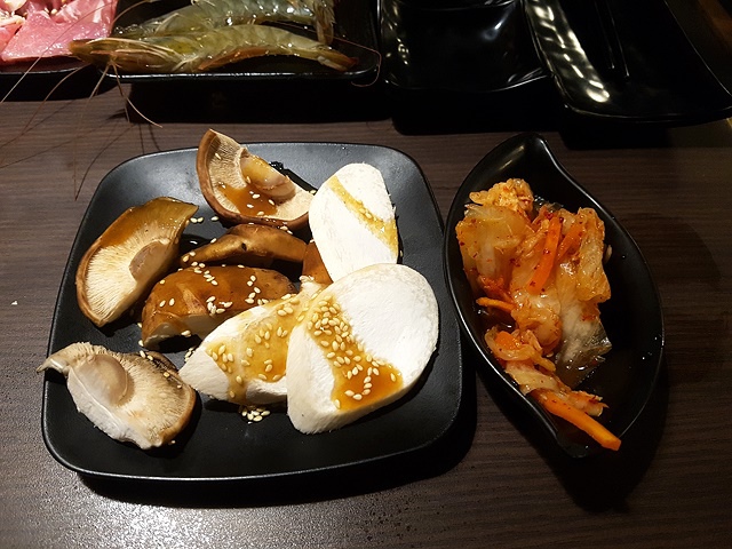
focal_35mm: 26
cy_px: 274
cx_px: 366
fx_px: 550
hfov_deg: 67.3
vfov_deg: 53.1
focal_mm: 4.2
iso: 250
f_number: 1.7
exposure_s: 1/15
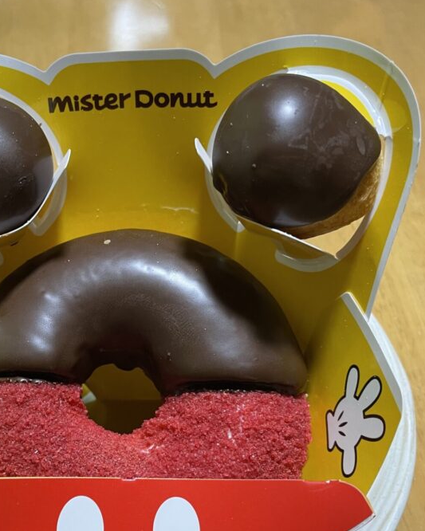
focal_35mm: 39
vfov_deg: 45.8
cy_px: 373
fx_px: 613
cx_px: 131
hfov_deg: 37.7
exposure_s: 1/60
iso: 160
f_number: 1.6
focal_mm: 4.2
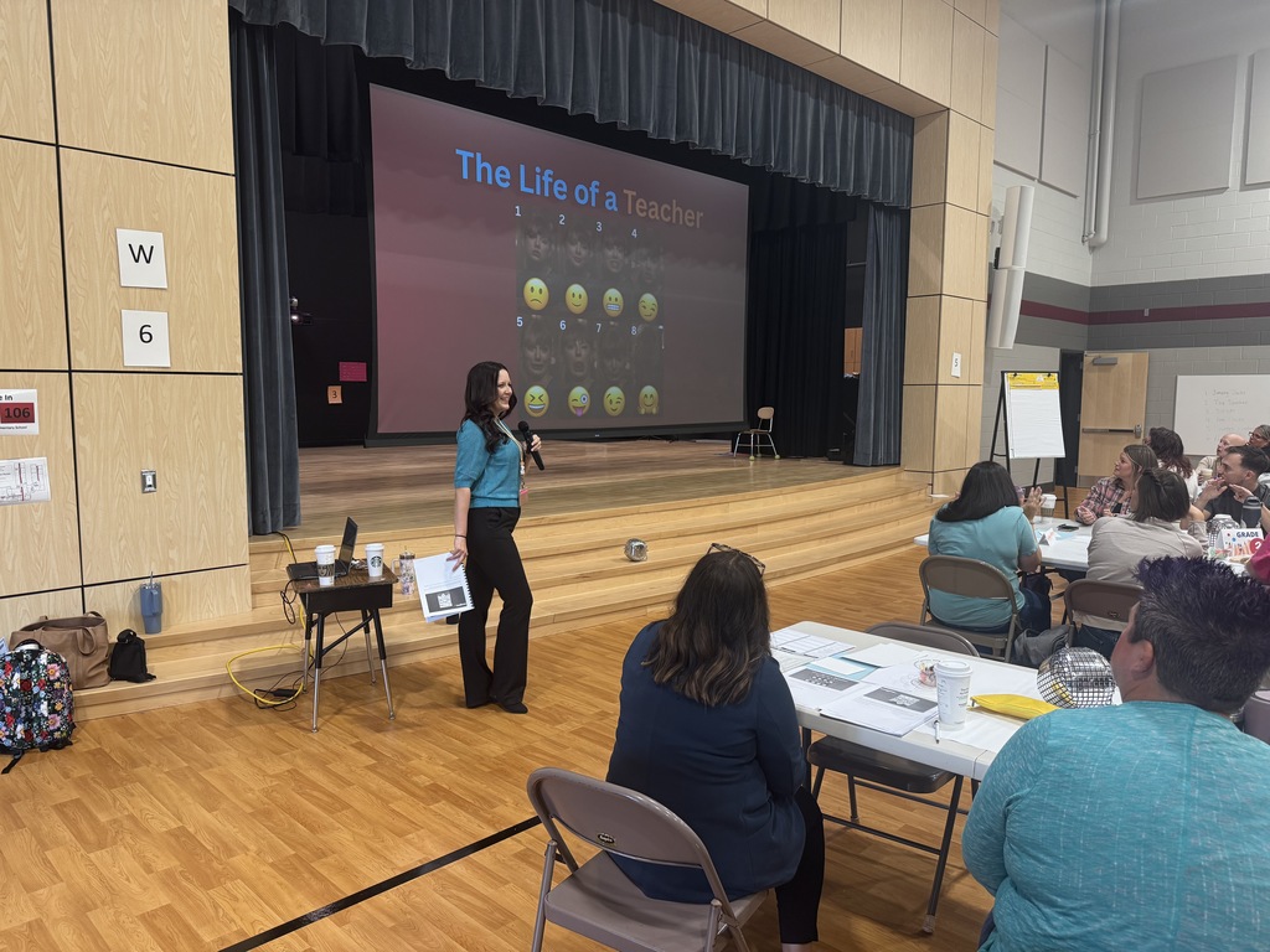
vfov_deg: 56.8
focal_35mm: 24
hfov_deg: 71.6
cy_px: 476
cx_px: 635
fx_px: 881
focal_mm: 6.76
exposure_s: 1/85
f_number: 1.78
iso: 200
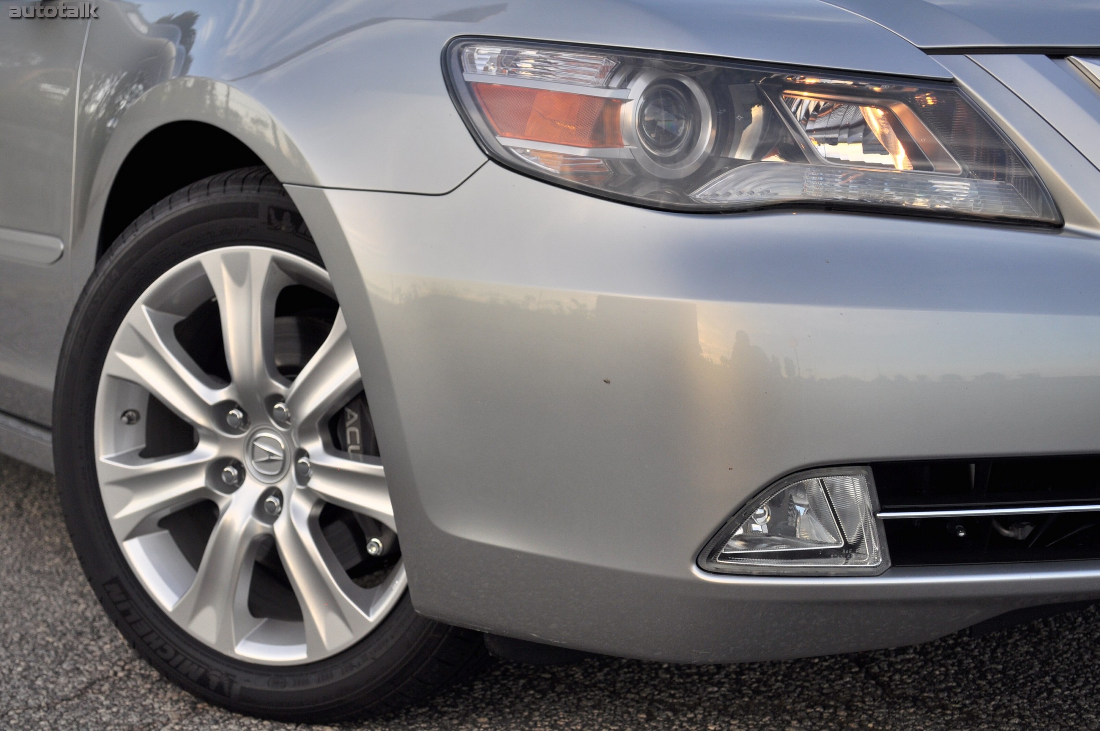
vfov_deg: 22.6
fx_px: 1831
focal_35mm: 60
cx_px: 550
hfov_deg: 33.4
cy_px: 366
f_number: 5.6
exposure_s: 1/125
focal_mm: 40
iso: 200
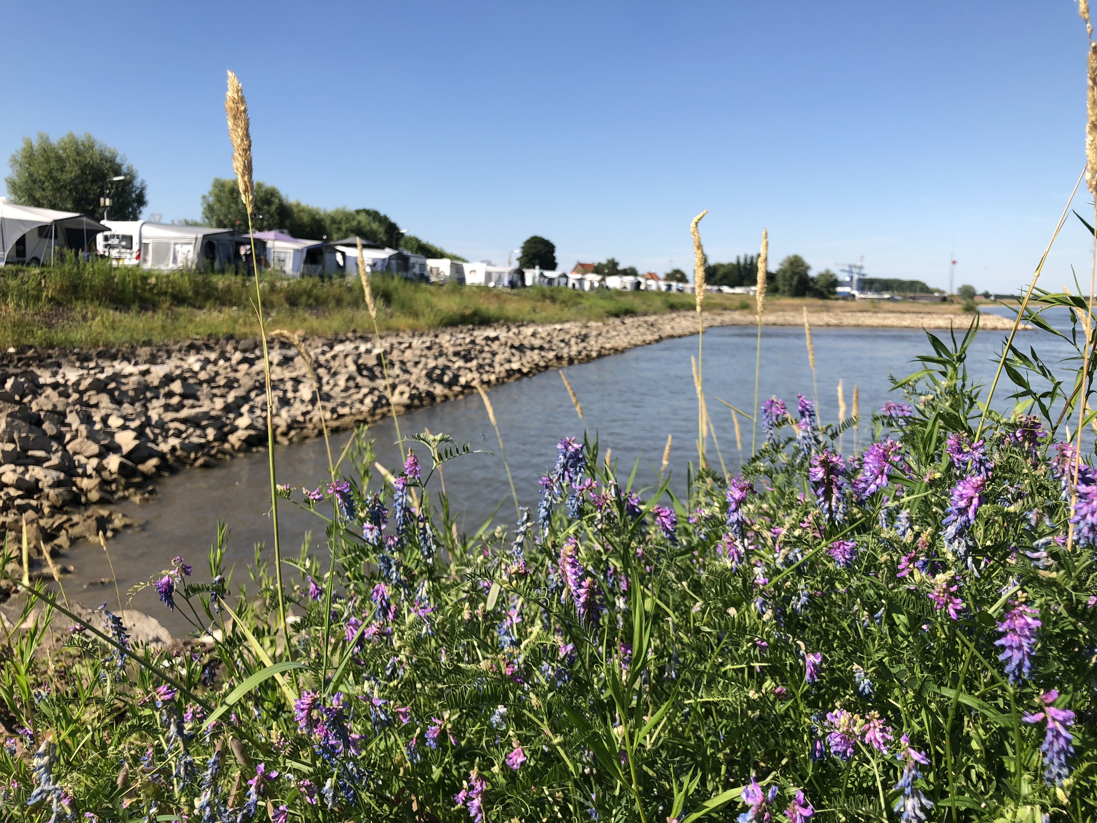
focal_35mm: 28
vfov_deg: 49.7
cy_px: 412
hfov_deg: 63.4
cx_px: 548
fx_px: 887
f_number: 1.8
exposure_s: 1/960
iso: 20
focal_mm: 3.99
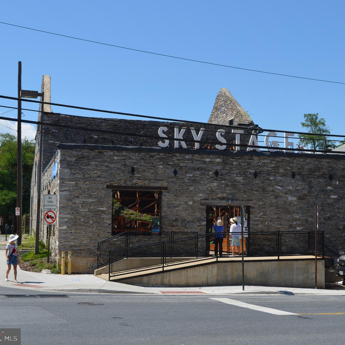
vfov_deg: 29.6
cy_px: 173
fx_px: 654
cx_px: 227
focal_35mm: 58
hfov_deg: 29.4
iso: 100
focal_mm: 30
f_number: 8
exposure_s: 1/250
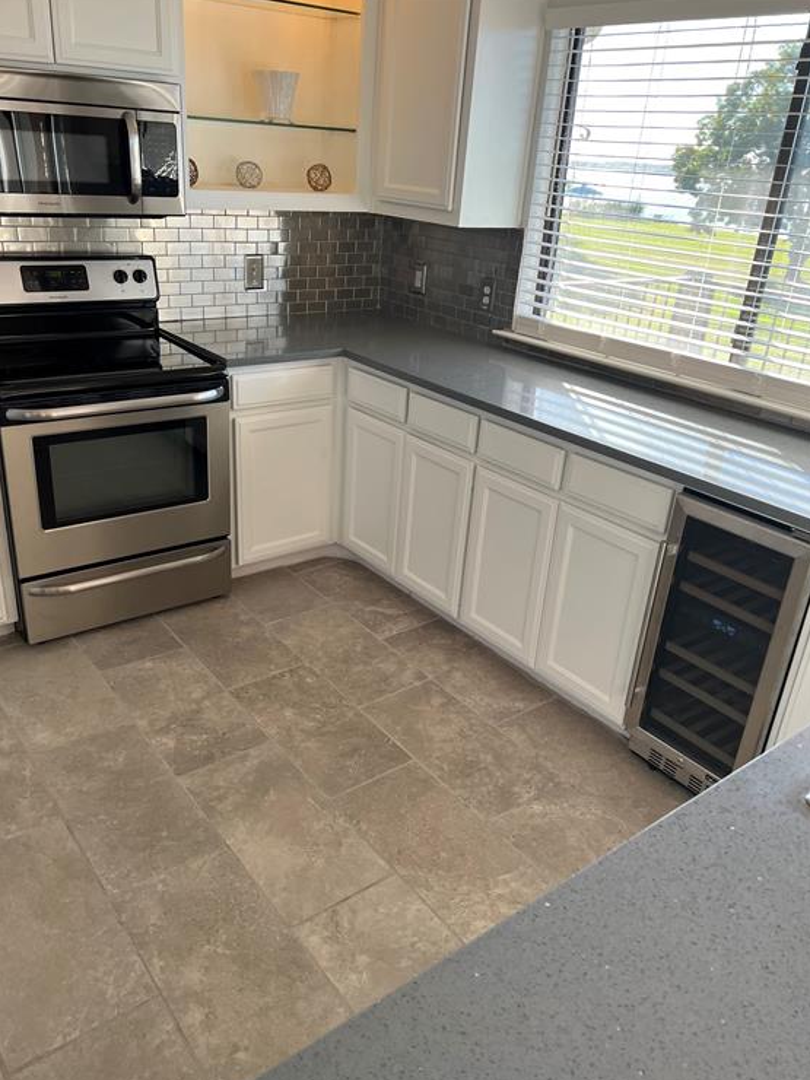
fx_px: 842
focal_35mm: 27
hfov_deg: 51.3
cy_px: 552
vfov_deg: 65.3
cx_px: 396
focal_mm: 5.7
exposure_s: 1/121
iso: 100
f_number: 1.5
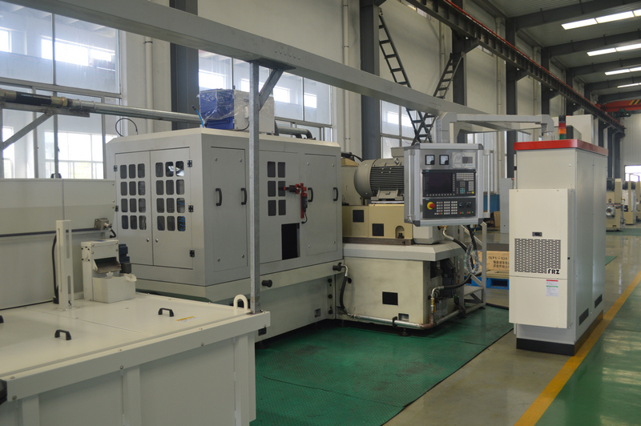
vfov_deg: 39.9
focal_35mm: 33
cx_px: 320
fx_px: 587
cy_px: 213
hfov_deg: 57.3
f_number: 4.5
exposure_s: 1/80
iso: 400
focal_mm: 22
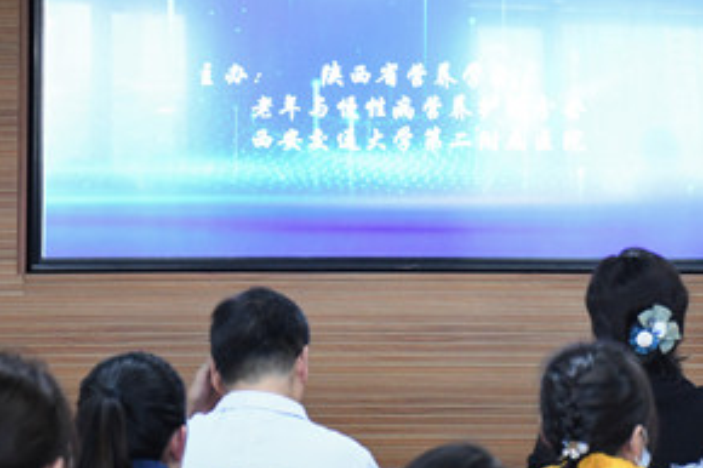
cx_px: 453
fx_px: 3396
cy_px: 34
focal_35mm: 174
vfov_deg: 7.9
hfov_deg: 11.8
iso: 3600
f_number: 4.8
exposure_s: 1/100
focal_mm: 56
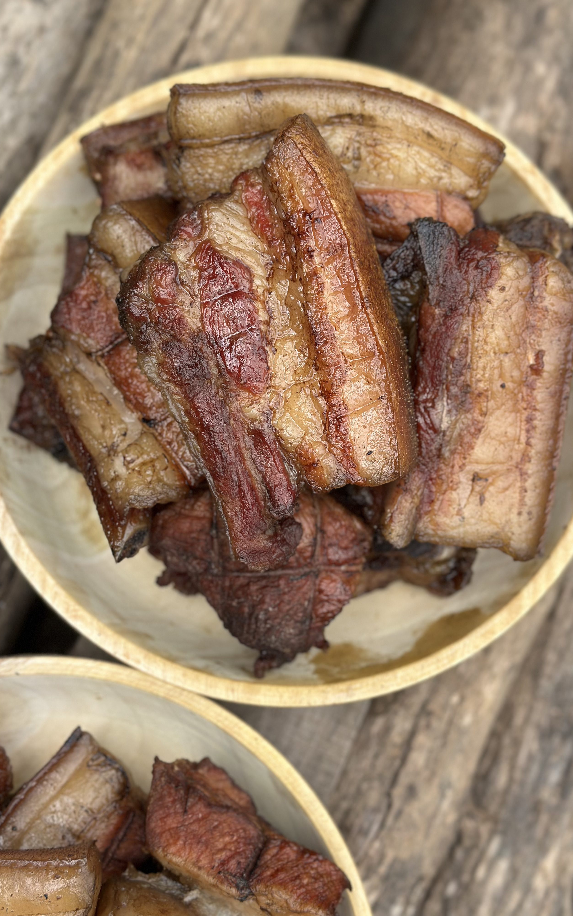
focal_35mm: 51
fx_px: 1274
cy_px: 458
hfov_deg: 25.3
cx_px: 323
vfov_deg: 39.6
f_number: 1.78
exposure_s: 1/1475
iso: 80
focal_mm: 6.86
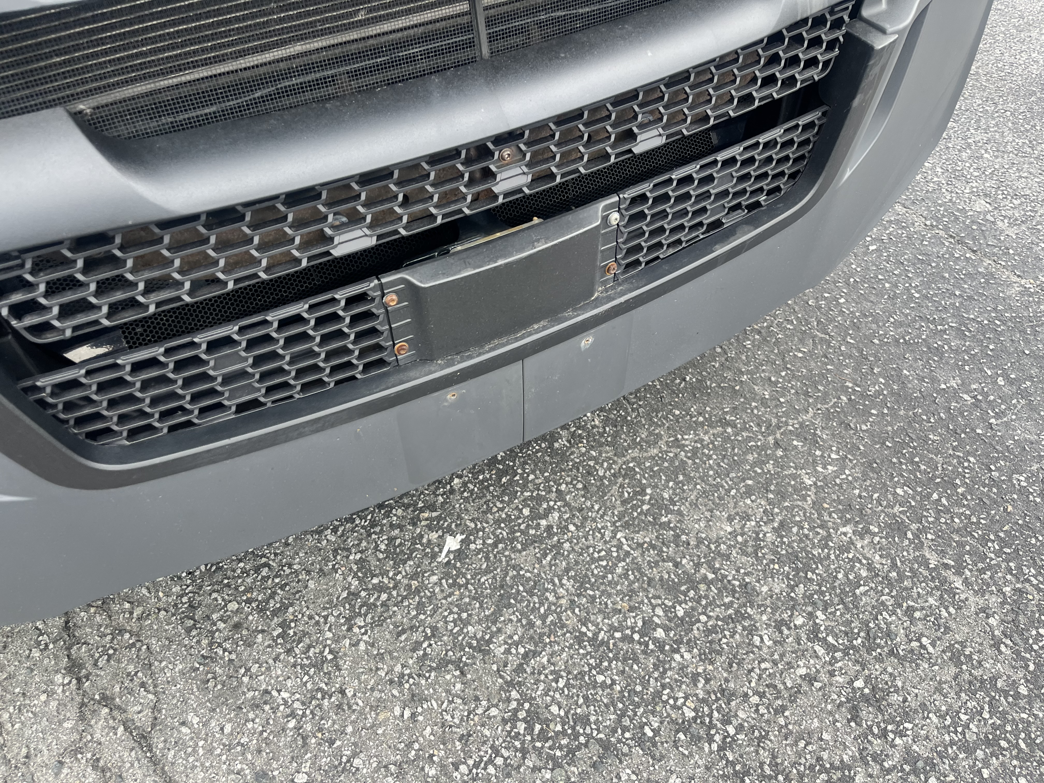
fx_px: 784
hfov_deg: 67.3
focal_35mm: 26
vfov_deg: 53.1
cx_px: 522
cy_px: 392
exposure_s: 1/140
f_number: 1.6
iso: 32
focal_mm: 5.1
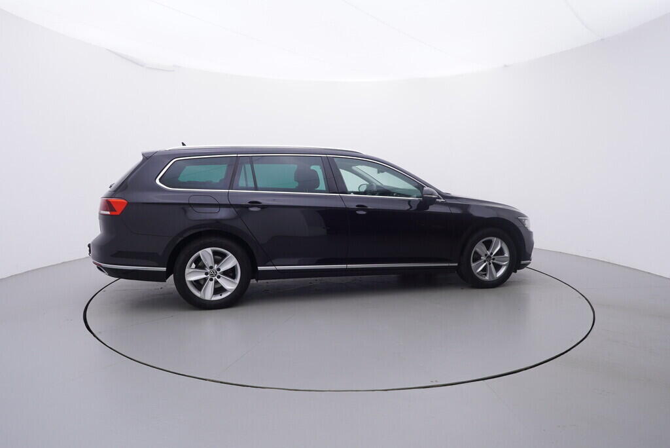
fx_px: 419
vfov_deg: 56.2
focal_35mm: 22
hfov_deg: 77.3
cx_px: 335
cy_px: 224
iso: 200
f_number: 5
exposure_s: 1/80
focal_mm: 15
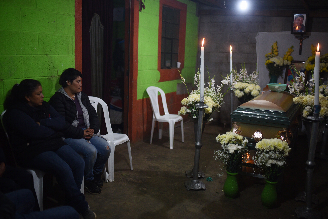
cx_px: 164
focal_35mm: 35
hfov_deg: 54.4
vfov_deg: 37.9
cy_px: 110
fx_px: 319
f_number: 1.4
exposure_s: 1/200
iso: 1000
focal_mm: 35
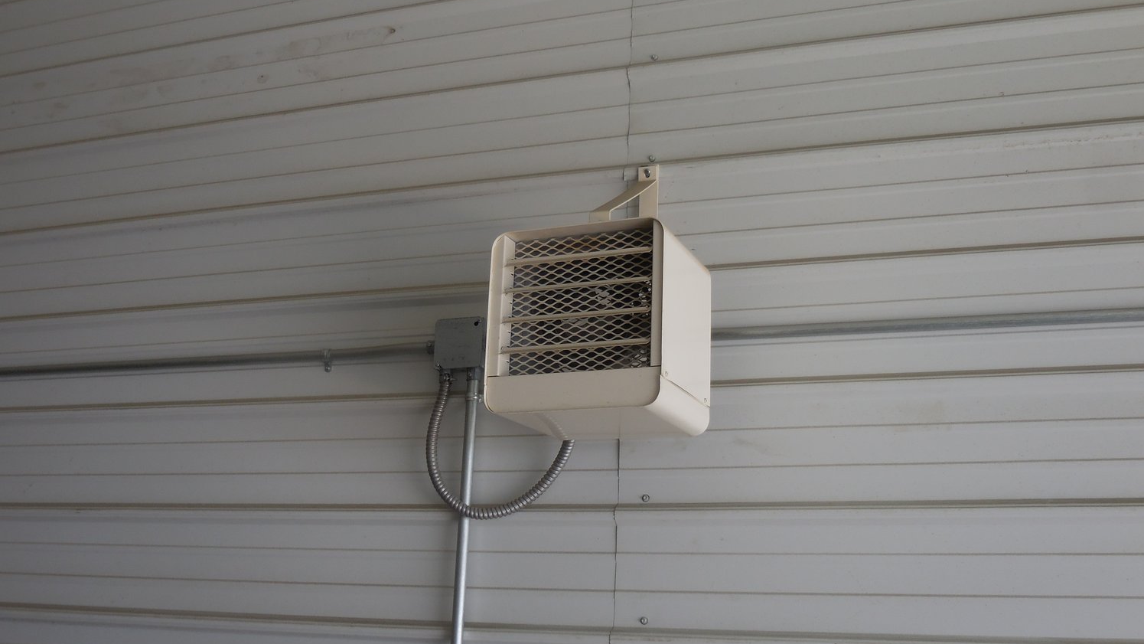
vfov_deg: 27.7
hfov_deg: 47.4
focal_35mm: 43
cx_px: 567
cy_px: 330
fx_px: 1304
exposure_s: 1/40
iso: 125
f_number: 3.9
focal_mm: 7
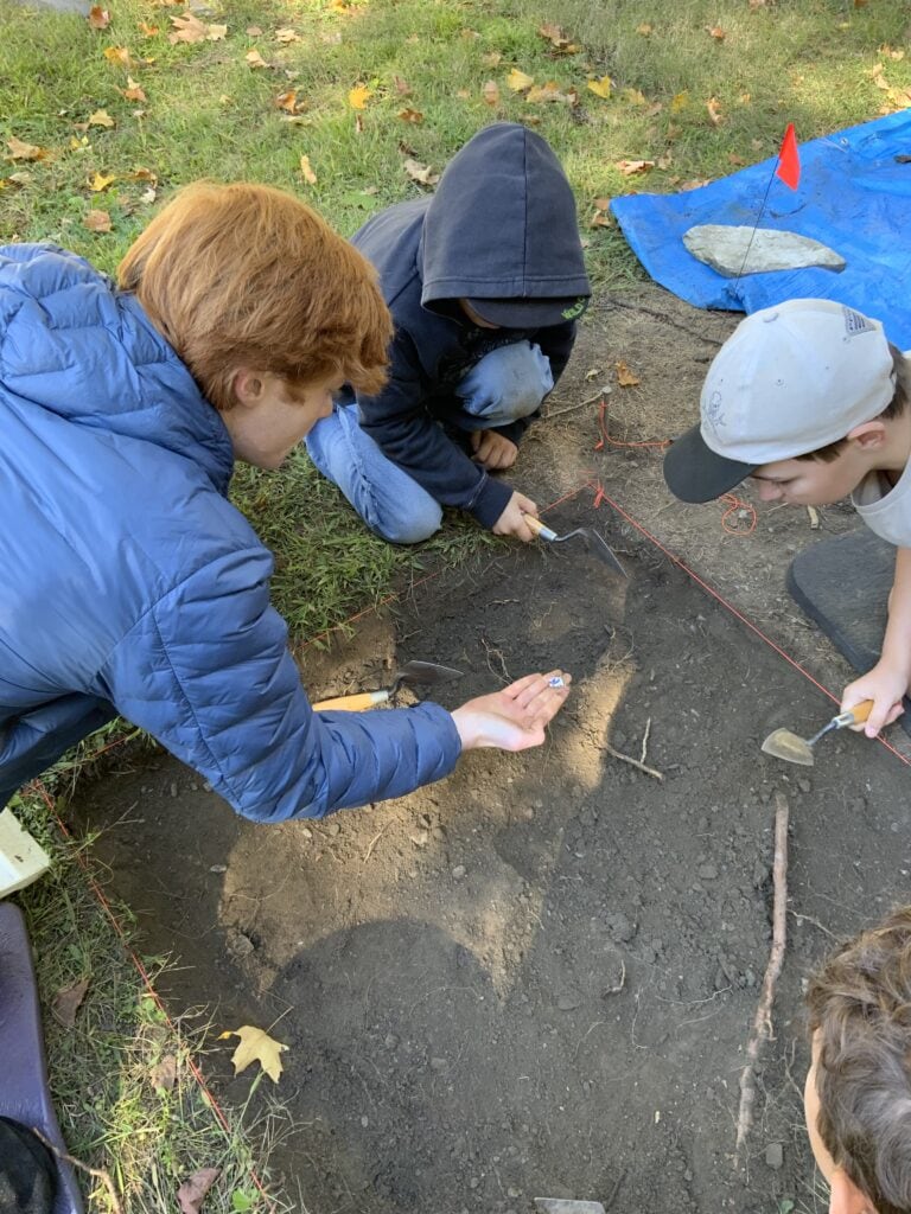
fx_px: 1018
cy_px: 607
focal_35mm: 29
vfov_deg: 61.7
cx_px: 456
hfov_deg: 48.2
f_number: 1.8
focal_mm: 3
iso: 64
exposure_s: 1/122
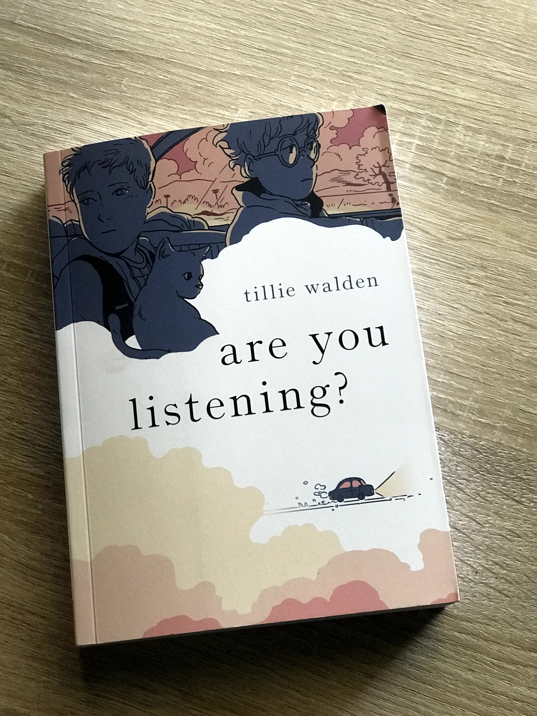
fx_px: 1179
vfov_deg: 33.8
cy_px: 358
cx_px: 268
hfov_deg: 25.7
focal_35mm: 57
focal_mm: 6.6
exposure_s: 1/60
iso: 400
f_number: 2.8
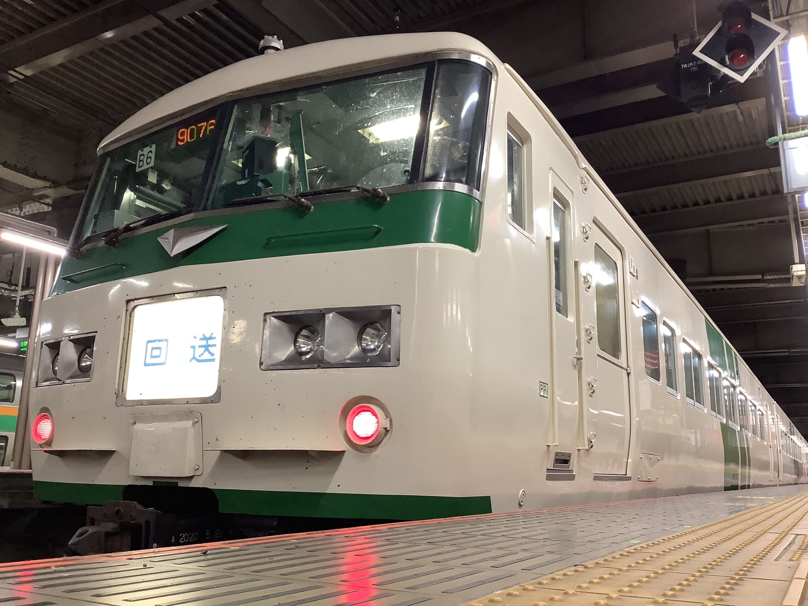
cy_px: 303
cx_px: 404
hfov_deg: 58.4
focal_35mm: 31
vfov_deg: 45.4
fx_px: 724
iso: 200
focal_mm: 3.3
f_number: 2.4
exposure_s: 1/50
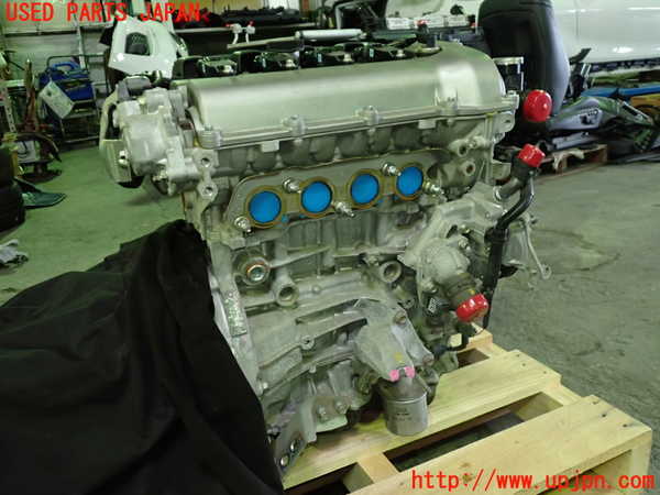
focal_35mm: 30
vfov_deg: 46.8
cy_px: 248
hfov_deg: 60.0
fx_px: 572
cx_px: 330
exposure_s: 1/30
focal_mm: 5.4
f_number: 2.3
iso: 500
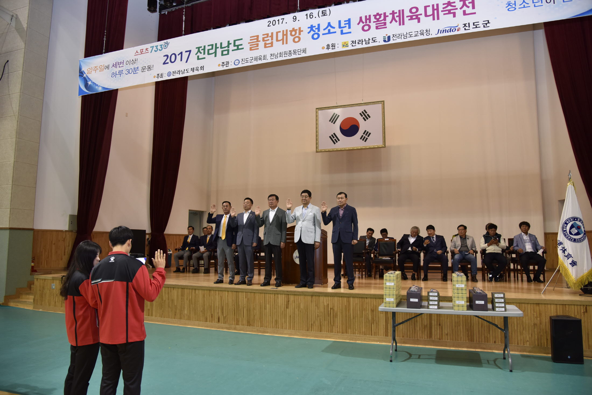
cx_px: 296
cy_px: 198
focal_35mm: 24
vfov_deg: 53.2
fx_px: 395
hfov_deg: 73.7
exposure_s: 1/125
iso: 800
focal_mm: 24
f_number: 4.5
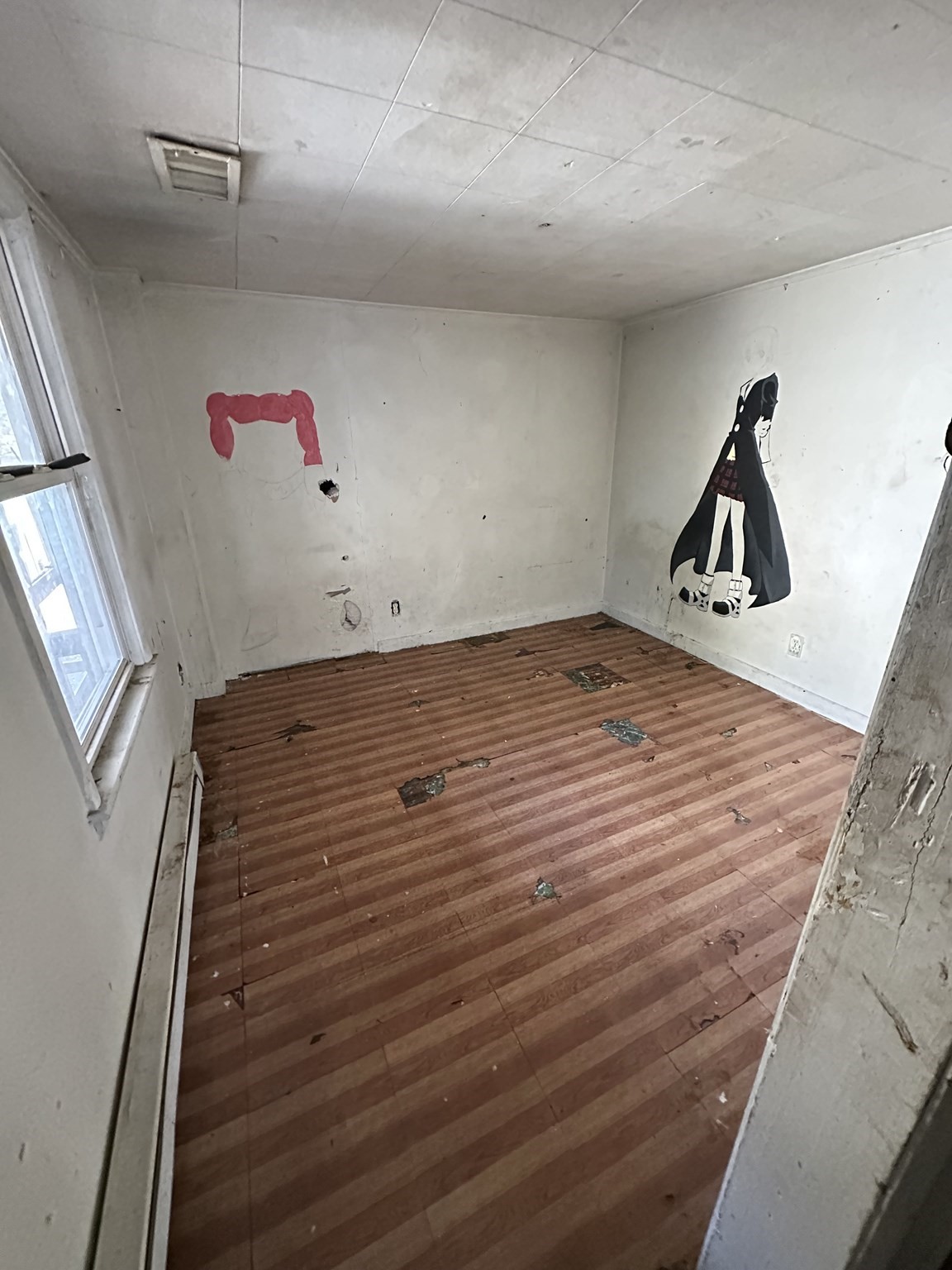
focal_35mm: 14
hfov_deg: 85.7
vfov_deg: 102.1
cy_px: 635
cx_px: 476
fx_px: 513
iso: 1250
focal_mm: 2.22
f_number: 2.2
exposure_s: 1/60
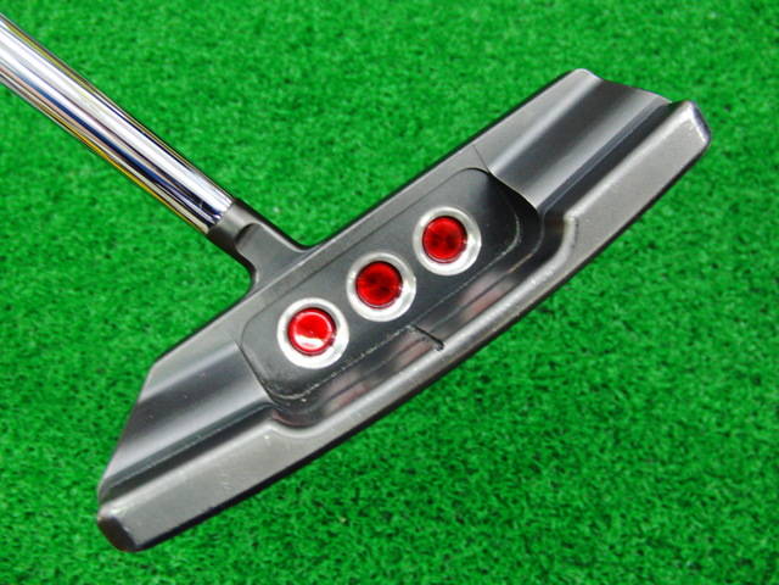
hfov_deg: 50.1
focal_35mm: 37
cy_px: 292
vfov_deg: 38.7
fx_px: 833
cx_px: 390
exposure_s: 1/25
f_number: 3.6
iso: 400
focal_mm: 6.42
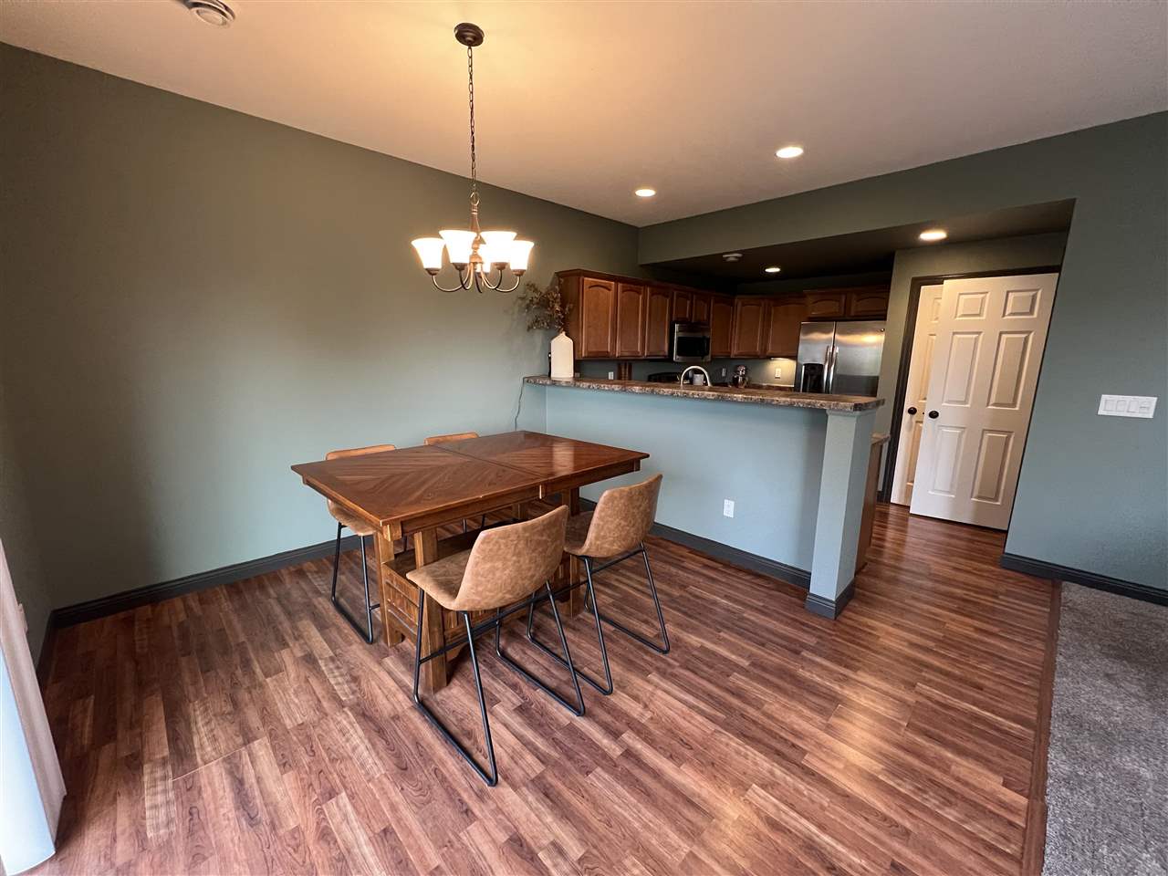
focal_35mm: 13
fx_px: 439
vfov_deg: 89.9
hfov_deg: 106.2
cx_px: 584
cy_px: 438
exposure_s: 1/60
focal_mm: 1.57
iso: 400
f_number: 1.8
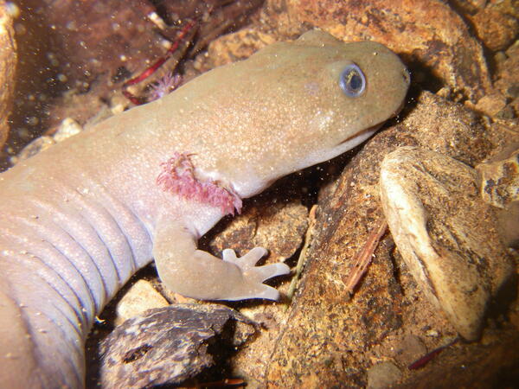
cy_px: 194
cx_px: 260
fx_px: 570
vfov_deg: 37.7
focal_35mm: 38
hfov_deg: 49.0
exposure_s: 1/40
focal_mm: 6.3
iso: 64
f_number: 6.6
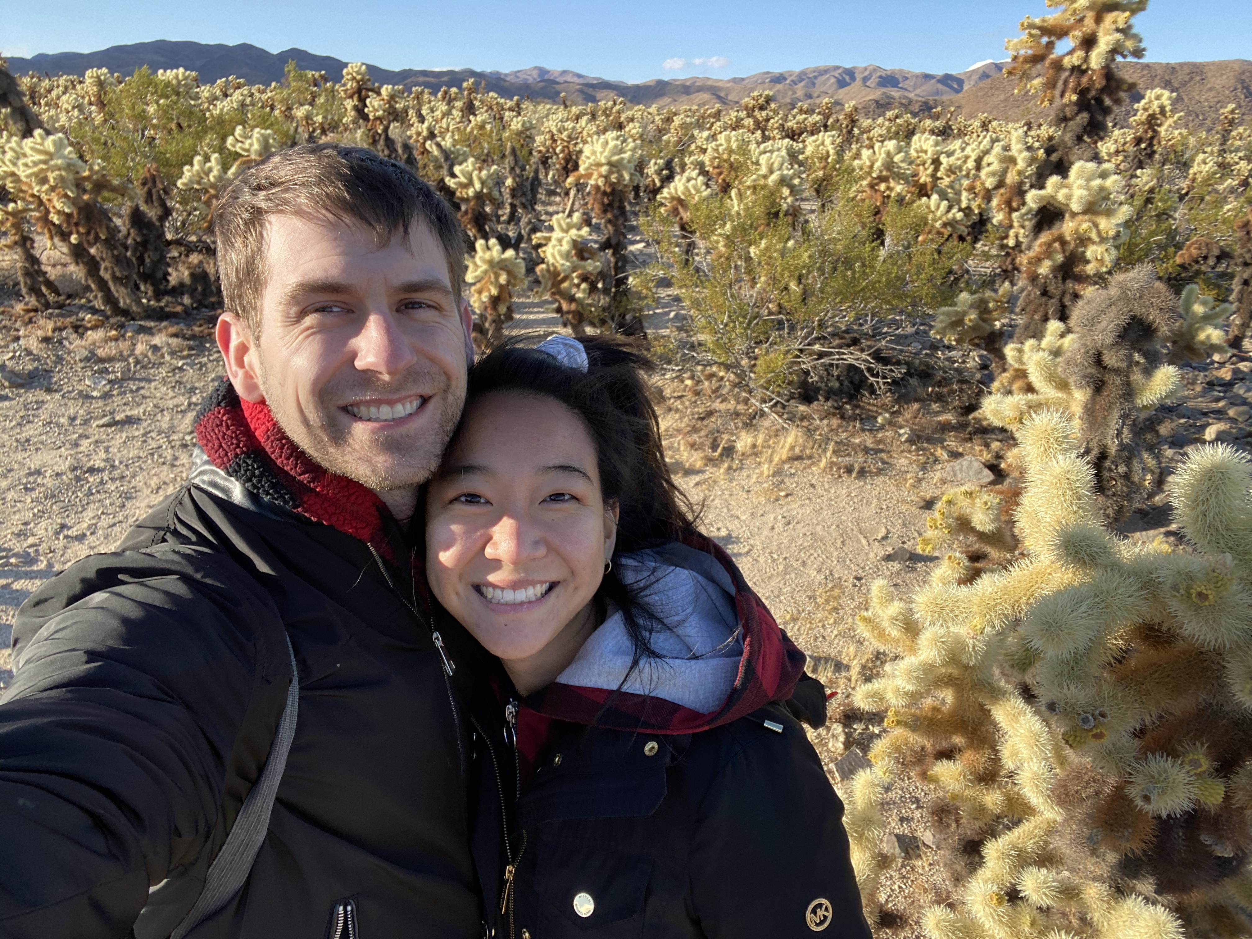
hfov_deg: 73.9
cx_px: 626
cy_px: 470
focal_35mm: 23
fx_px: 832
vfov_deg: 58.9
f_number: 2.2
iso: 25
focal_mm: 2.71
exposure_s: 1/358
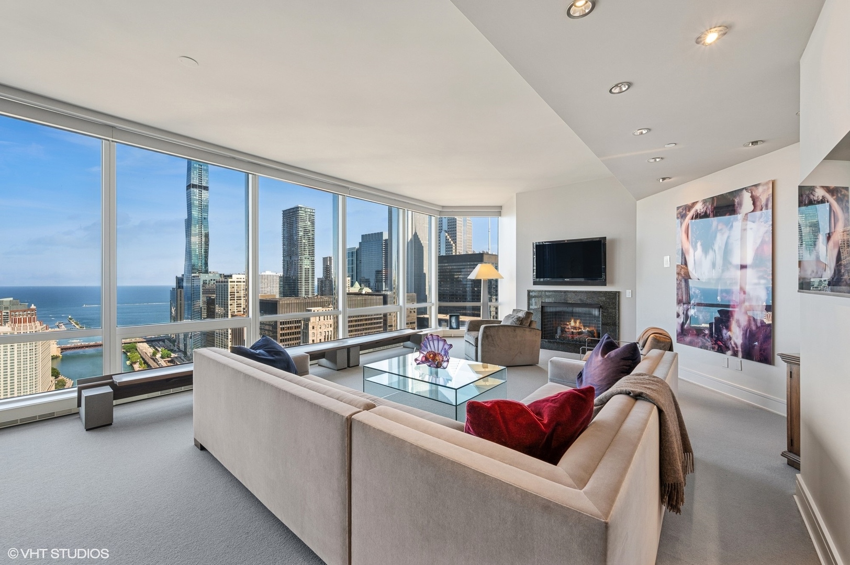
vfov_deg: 81.1
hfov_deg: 104.3
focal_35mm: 14
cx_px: 425
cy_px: 282
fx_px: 330
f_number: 9.5
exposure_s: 1/15
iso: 200
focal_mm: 14
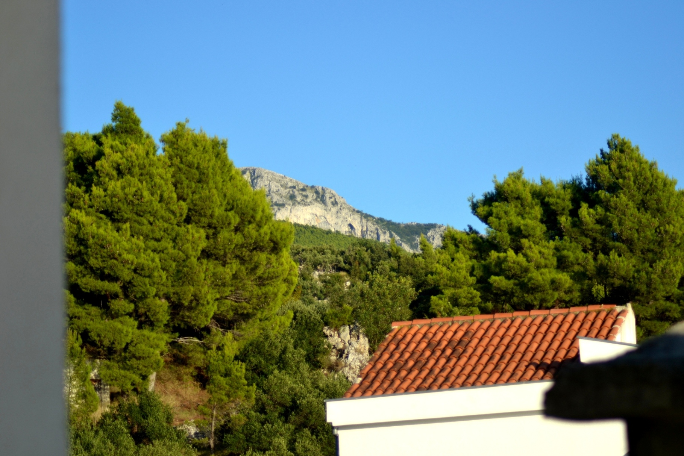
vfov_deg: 13.0
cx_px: 342
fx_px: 1995
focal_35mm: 105
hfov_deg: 19.5
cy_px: 228
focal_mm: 70
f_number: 4
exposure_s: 1/800
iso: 100
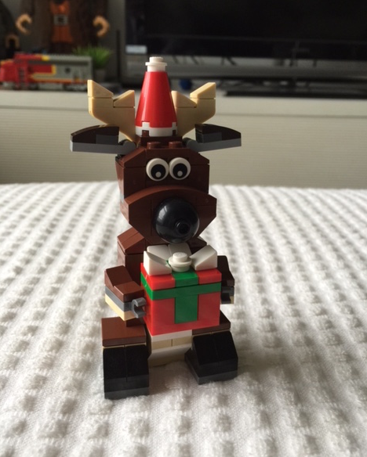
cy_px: 211
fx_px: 420
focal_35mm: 31
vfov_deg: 57.1
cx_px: 184
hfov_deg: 47.2
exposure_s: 1/15
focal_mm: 4.15
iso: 40
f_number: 2.2
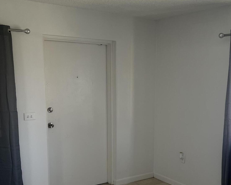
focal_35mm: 46
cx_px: 147
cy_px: 127
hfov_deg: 40.0
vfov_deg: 32.4
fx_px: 315
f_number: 1.5
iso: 100
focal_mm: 5.7
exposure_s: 1/120
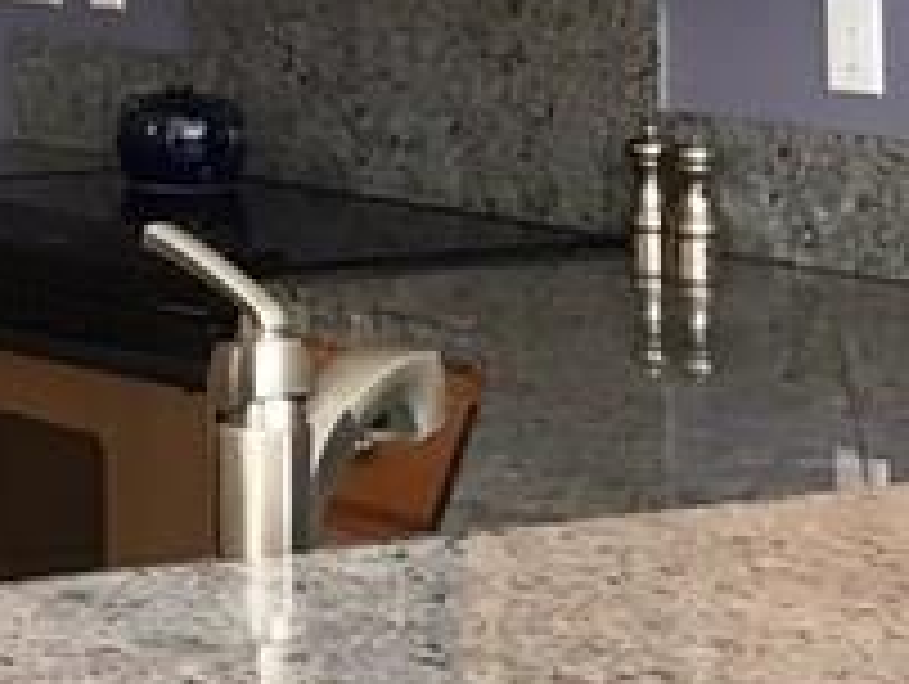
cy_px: -405
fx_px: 3865
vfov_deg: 9.8
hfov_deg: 12.3
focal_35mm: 147
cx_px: -742
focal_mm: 4.15
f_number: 2.2
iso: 64
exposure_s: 1/30
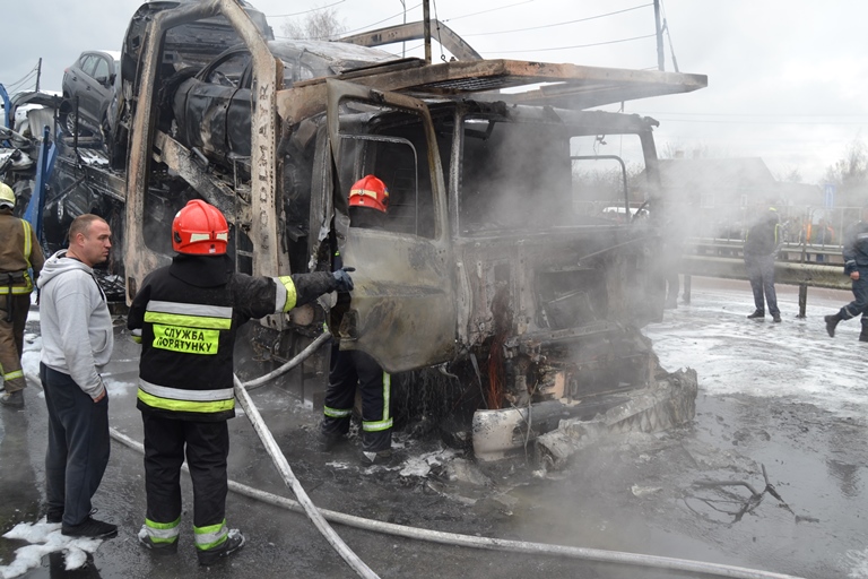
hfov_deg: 57.2
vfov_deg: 40.0
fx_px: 796
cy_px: 290
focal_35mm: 33
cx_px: 434
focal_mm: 22
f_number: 5.6
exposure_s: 1/125
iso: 220
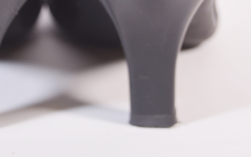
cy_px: 2
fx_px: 1108
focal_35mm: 162
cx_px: 95
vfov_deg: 8.1
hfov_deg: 12.9
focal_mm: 55
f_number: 5.6
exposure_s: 1/80
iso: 400
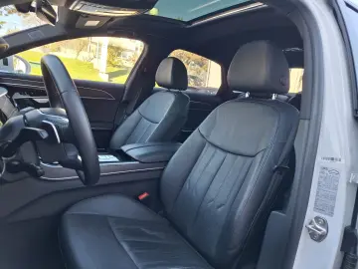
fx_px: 238
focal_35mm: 23
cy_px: 134
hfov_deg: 73.9
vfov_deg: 58.9
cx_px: 179
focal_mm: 5.54
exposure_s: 1/100
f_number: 1.8
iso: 64
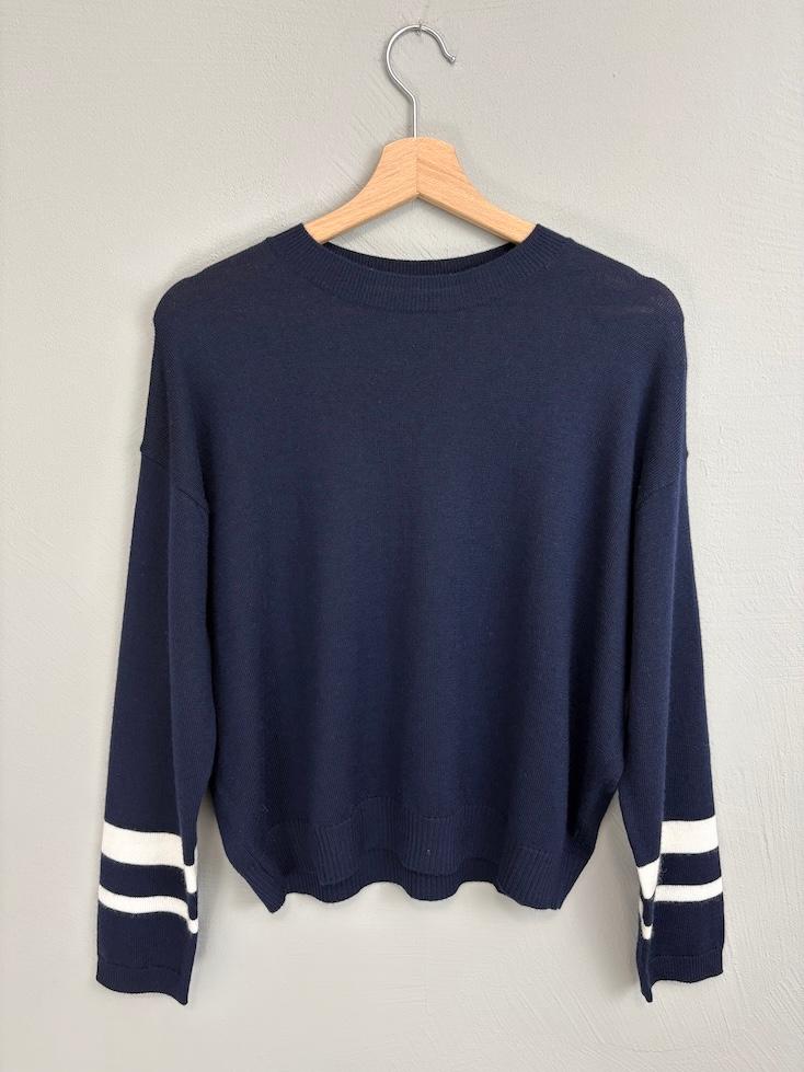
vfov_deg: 67.3
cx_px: 402
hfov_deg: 53.1
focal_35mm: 26
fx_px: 805
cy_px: 536
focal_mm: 5.96
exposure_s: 1/100
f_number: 1.6
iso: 125
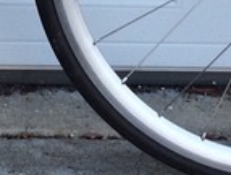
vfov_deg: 7.4
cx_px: -81
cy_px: -213
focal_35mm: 190
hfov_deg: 10.1
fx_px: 1271
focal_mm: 4.15
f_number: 2.2
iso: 32
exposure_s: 1/161
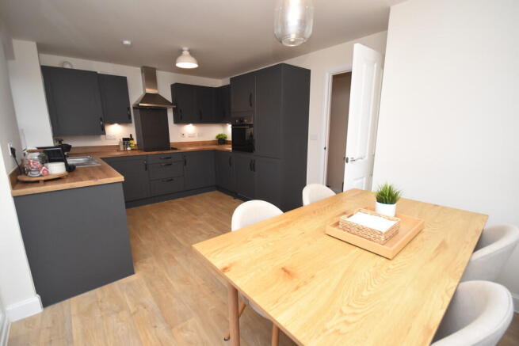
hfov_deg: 100.4
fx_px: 216
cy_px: 173
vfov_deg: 77.4
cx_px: 260
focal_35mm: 15
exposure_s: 1/160
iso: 800
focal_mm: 10
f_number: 4
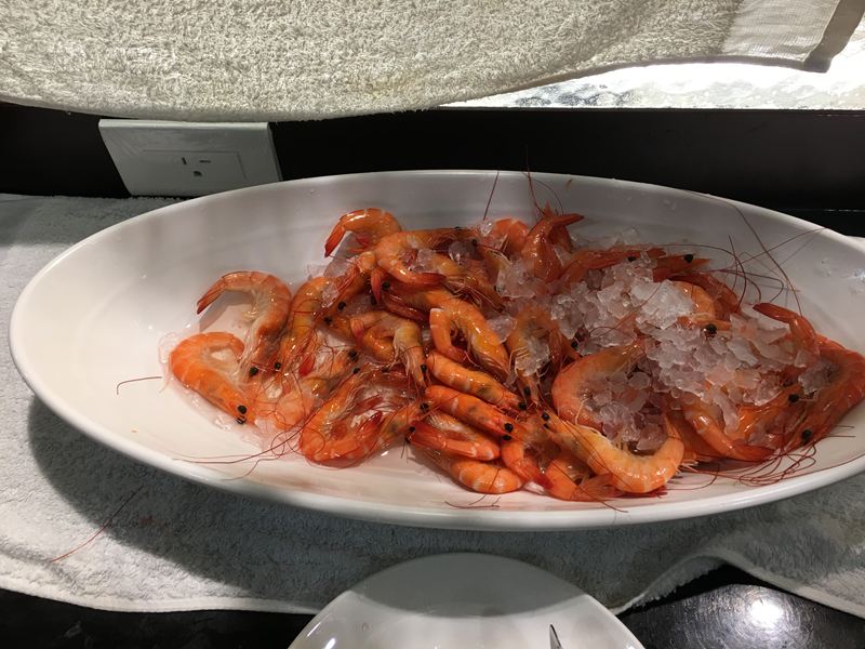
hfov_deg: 61.7
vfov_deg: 48.2
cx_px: 432
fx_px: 725
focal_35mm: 29
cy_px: 324
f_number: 2.2
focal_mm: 4.15
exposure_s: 1/30
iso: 25
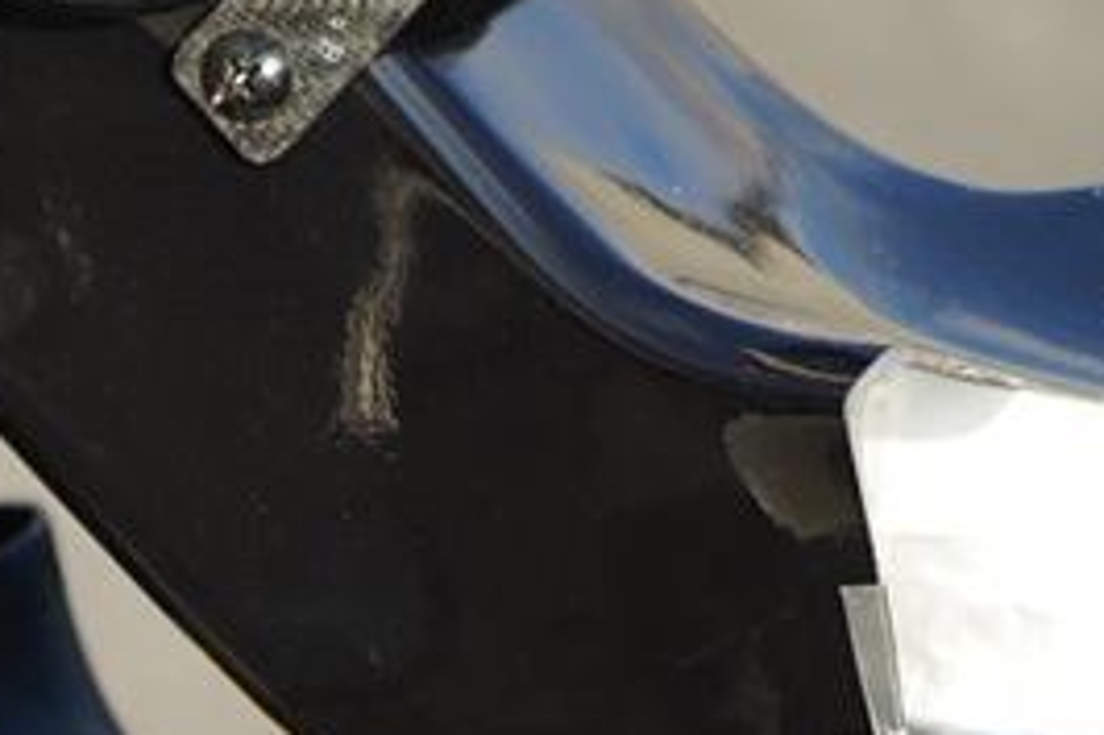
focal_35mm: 650
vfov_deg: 2.1
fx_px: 19920
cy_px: 1416
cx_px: -610
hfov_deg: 3.2
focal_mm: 160
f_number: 5.6
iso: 100
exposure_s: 1/200
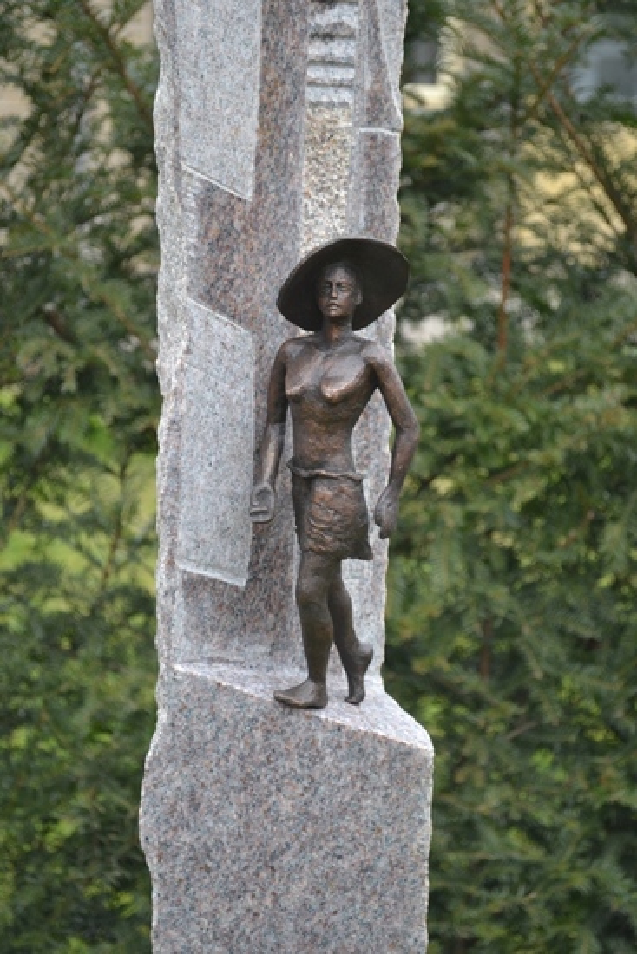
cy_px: 477
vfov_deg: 28.1
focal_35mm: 72
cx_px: 318
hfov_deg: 18.9
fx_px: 1910
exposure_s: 1/60
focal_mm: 48
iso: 400
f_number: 5.3
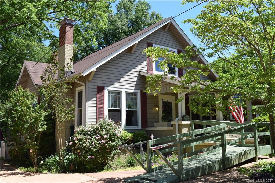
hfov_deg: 53.1
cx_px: 138
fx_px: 275
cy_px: 92
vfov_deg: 36.8
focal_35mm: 36
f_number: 9
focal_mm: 24
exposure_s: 1/320
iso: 200
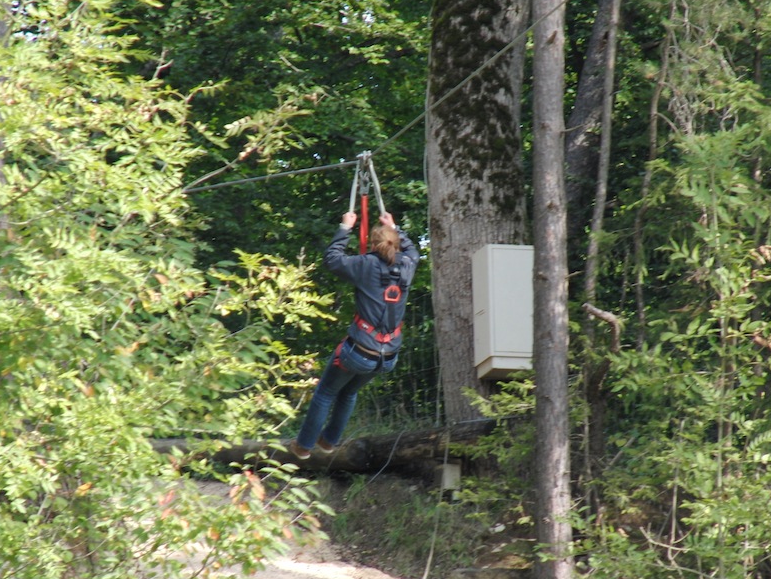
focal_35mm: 448
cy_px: 295
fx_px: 9983
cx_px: 395
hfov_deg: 4.4
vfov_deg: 3.3
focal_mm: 87.6
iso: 200
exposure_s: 1/200
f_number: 4.6
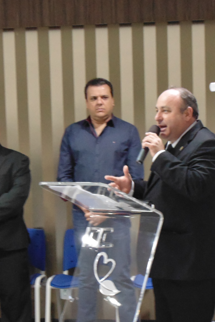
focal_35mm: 72
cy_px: 223
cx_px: 141
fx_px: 645
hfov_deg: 18.9
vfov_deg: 27.8
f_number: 3.3
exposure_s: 1/10
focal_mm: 6.1
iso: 400
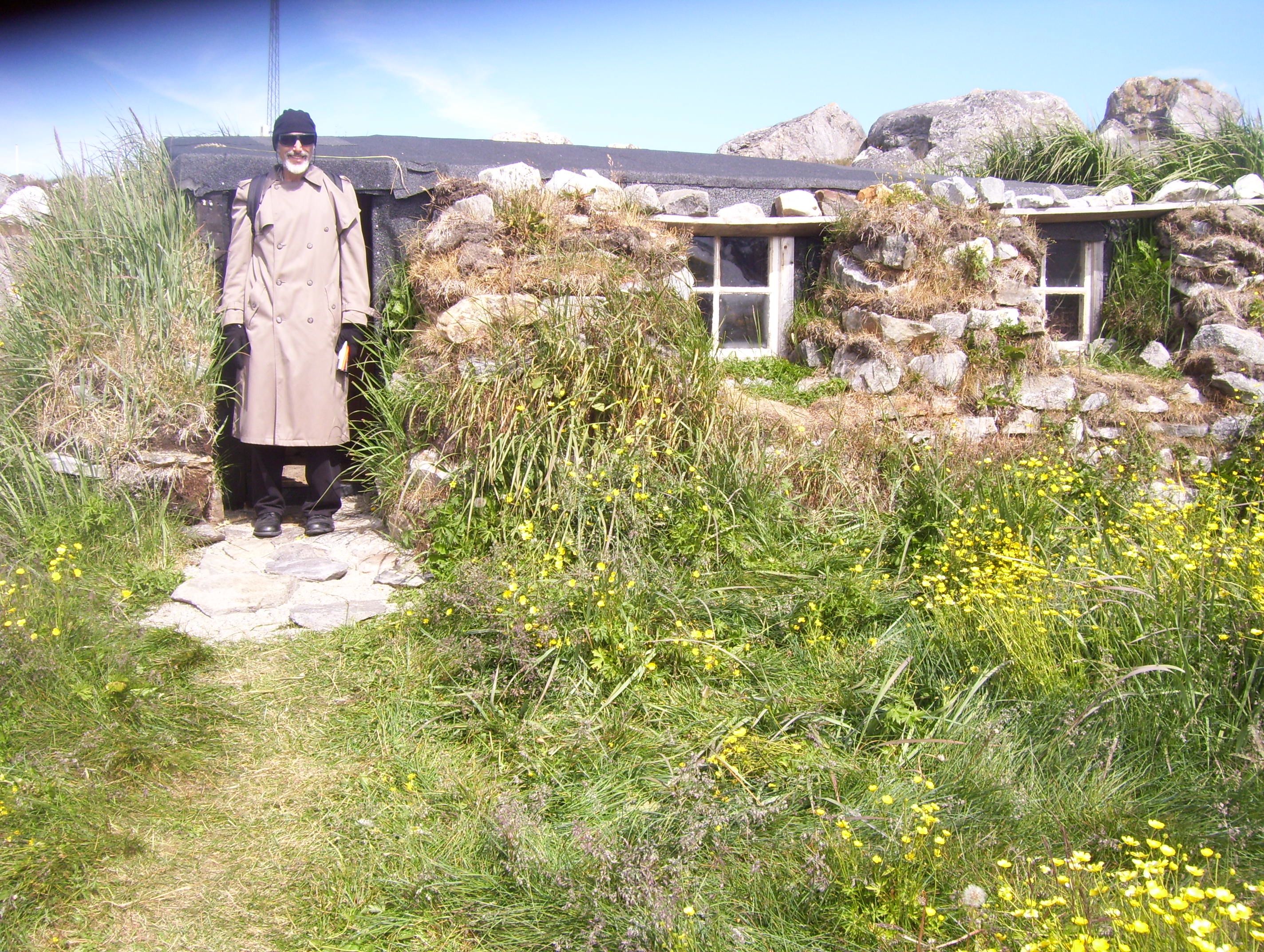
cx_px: 632
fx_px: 1316
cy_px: 476
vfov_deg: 39.7
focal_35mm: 36
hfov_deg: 51.3
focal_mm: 6
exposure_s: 1/400
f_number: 4.8
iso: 80
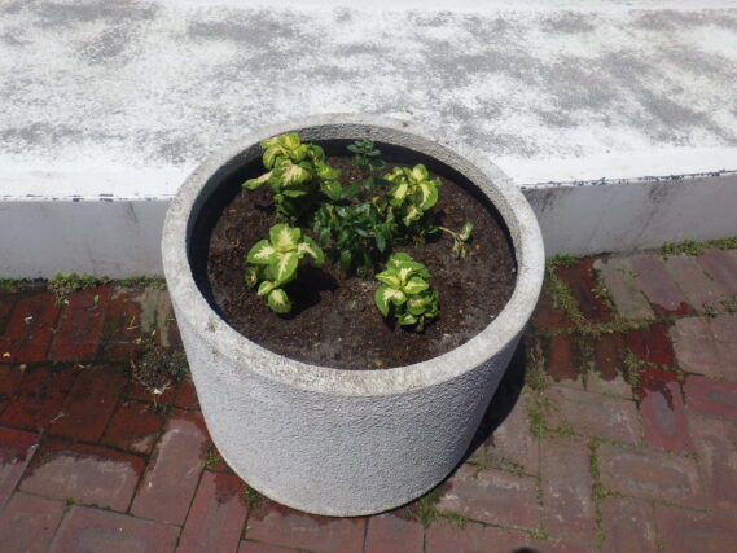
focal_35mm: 28
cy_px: 276
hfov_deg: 63.4
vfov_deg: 49.8
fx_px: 596
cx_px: 368
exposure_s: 1/2000
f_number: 4.2
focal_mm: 5
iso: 125
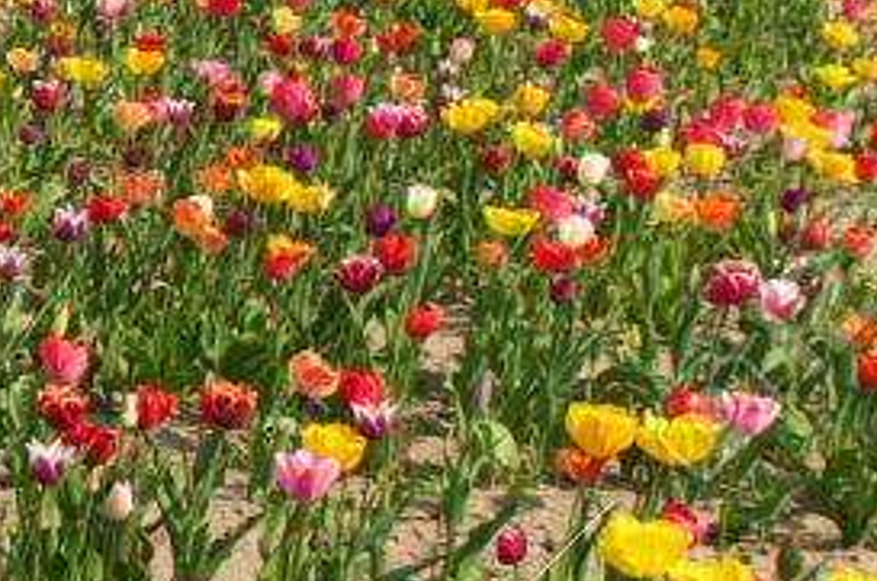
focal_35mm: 143
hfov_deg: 12.5
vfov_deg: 9.5
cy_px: 136
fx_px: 3477
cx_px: -922
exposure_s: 1/160
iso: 100
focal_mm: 20
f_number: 10
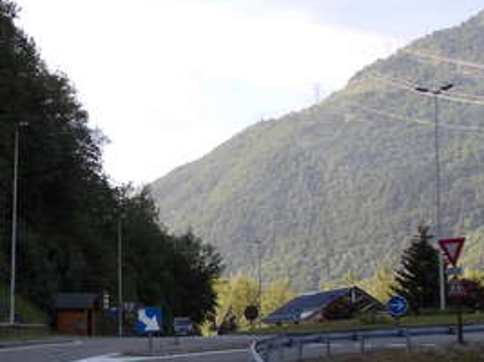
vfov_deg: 23.2
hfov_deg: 29.5
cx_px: 51
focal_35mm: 63
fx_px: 880
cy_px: 239
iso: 80
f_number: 2.7
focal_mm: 4
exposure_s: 1/500
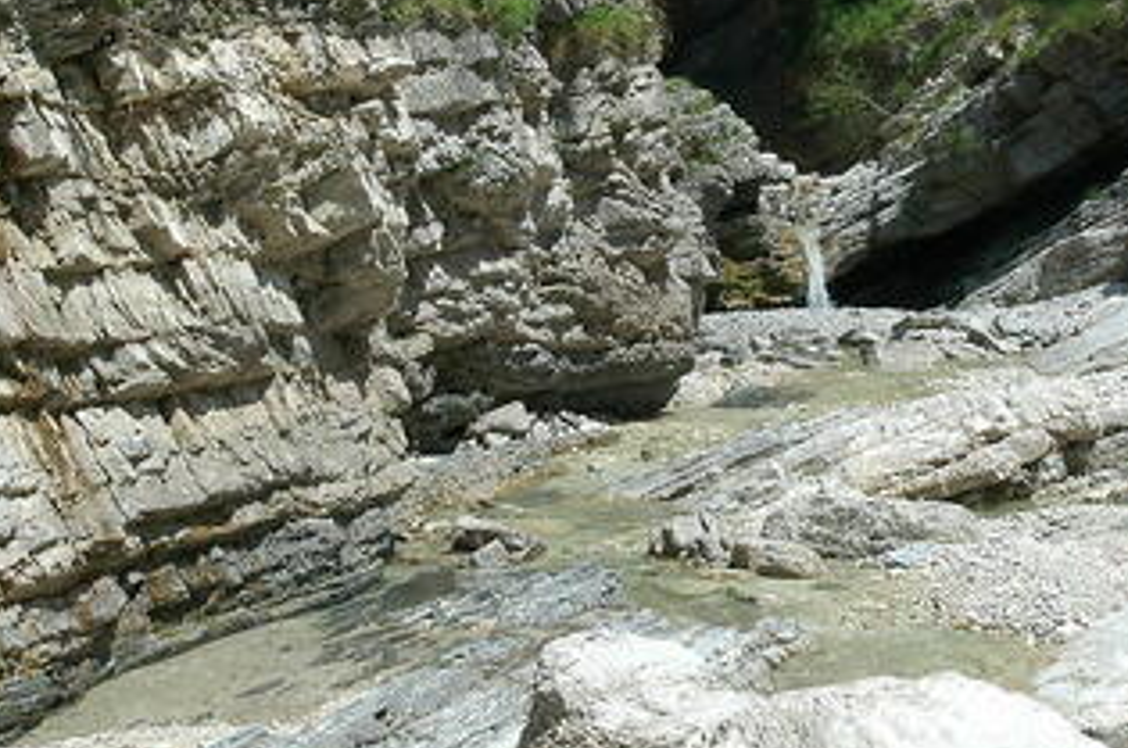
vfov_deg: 17.0
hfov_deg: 25.1
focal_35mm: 80
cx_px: 824
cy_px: 227
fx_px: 2503
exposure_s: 1/350
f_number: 11
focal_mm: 28
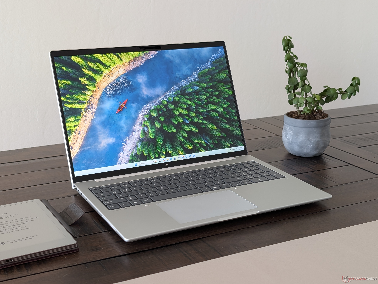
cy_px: 142
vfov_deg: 29.7
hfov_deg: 38.9
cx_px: 189
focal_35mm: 49
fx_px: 536
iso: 29
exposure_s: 1/23.8
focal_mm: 6.9
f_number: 1.68
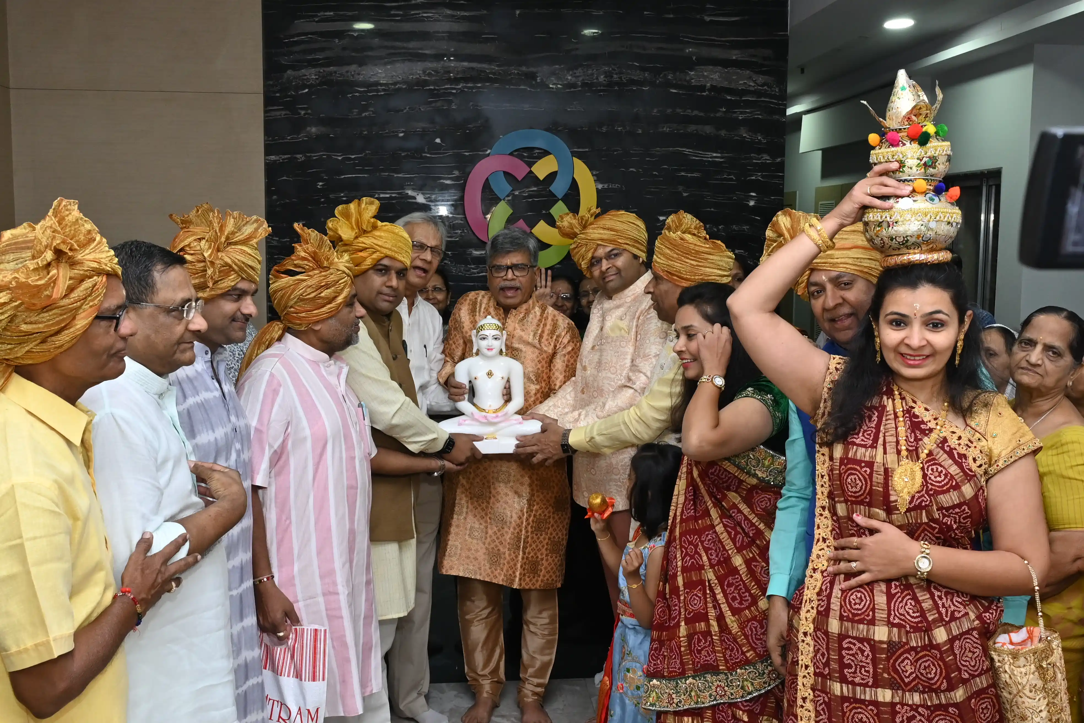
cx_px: 542
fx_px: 1084
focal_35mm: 36
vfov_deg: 36.9
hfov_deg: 53.1
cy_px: 362
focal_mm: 24
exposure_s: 1/125
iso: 1600
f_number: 9
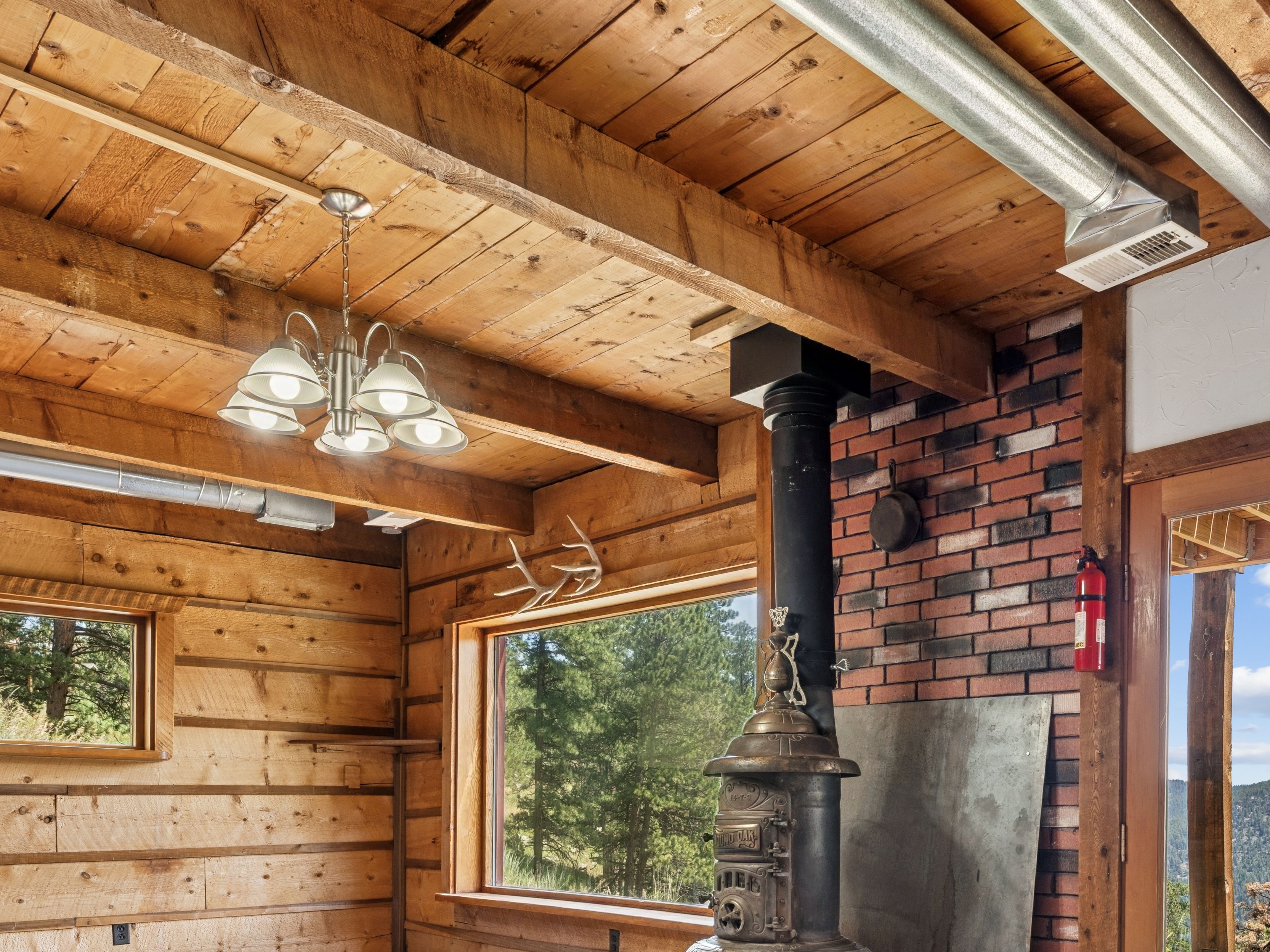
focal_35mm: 31
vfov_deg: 42.5
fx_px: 1137
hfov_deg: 57.6
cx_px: 793
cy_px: 813
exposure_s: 1/8
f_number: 11
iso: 100
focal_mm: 16
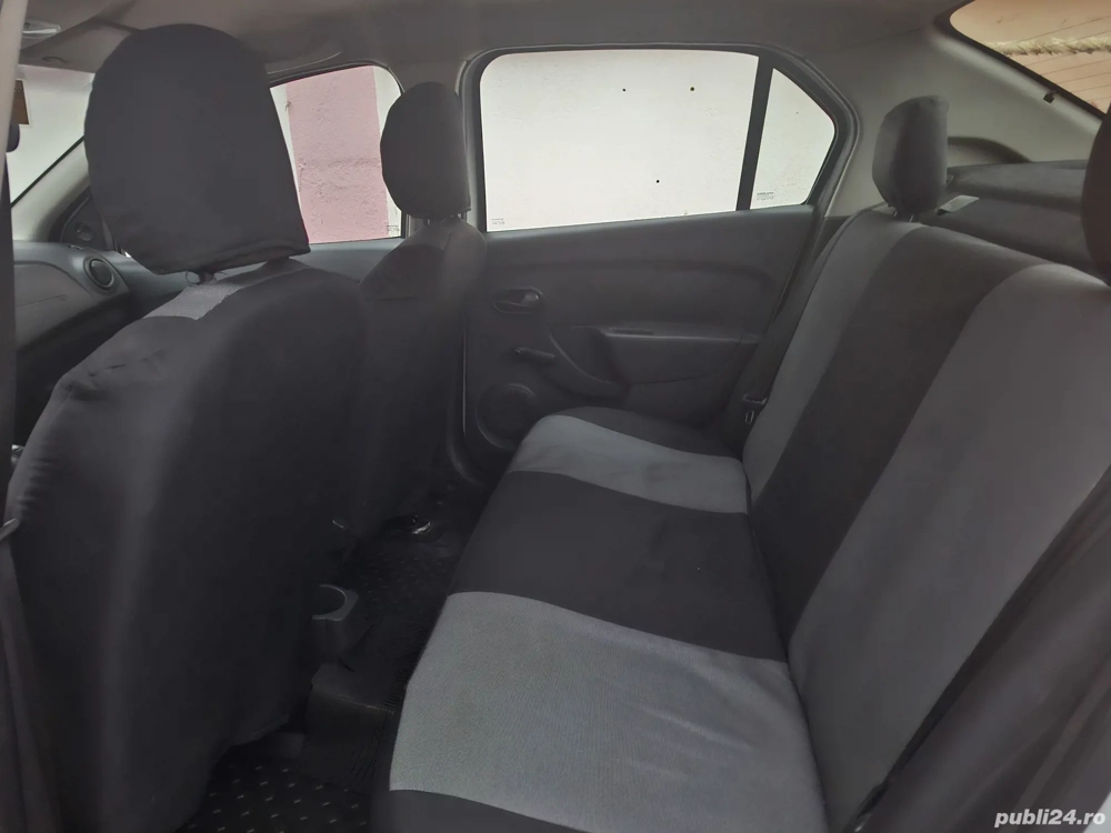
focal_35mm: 23
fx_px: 738
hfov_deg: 73.9
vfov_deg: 58.9
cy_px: 416
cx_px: 556
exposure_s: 1/14
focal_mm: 5.54
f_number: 1.8
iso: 1250
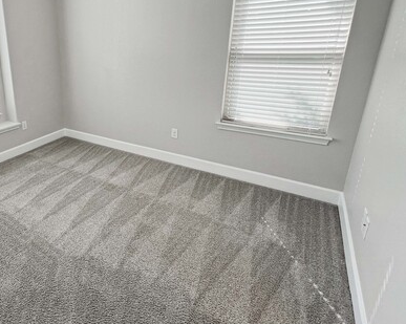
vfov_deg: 64.5
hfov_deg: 71.4
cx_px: 93
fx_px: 252
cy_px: 122
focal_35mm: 21
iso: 40
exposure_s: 1/120
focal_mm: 1.57
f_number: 1.8
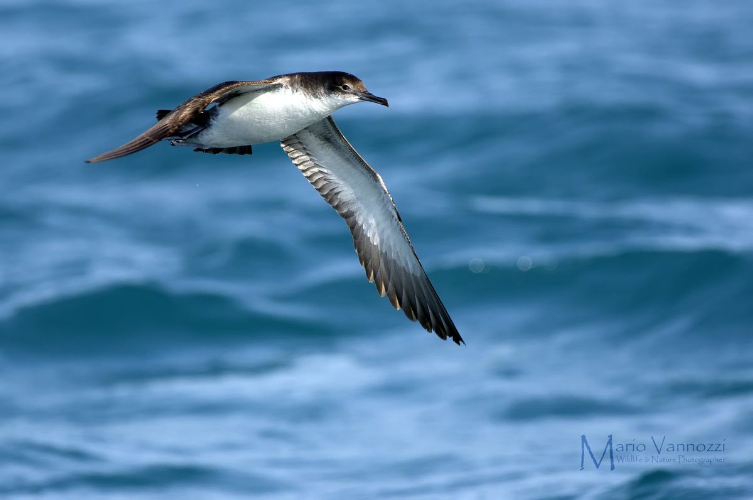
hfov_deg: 3.4
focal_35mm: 600
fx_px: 12535
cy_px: 250
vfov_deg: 2.3
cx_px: 376
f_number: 5.6
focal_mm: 400
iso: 400
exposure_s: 1/2500
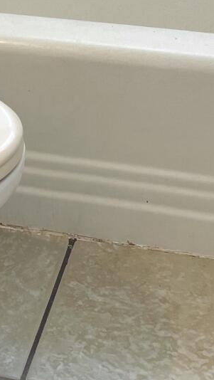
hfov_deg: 11.4
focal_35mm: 106
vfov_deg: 17.1
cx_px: 15
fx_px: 1068
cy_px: -269
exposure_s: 1/120
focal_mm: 4.2
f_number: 1.6
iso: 64
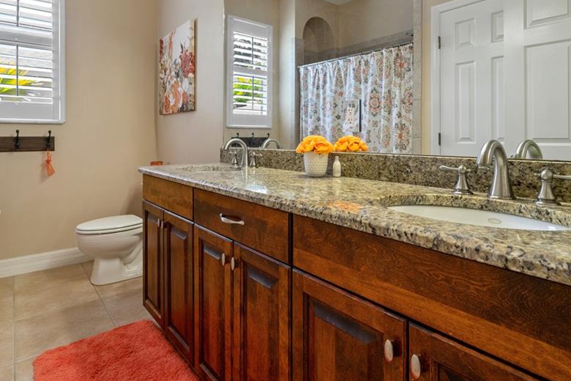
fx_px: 333
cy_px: 134
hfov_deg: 81.1
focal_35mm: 21
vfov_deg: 58.4
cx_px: 269
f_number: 8
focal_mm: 16
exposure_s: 1/13
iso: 400
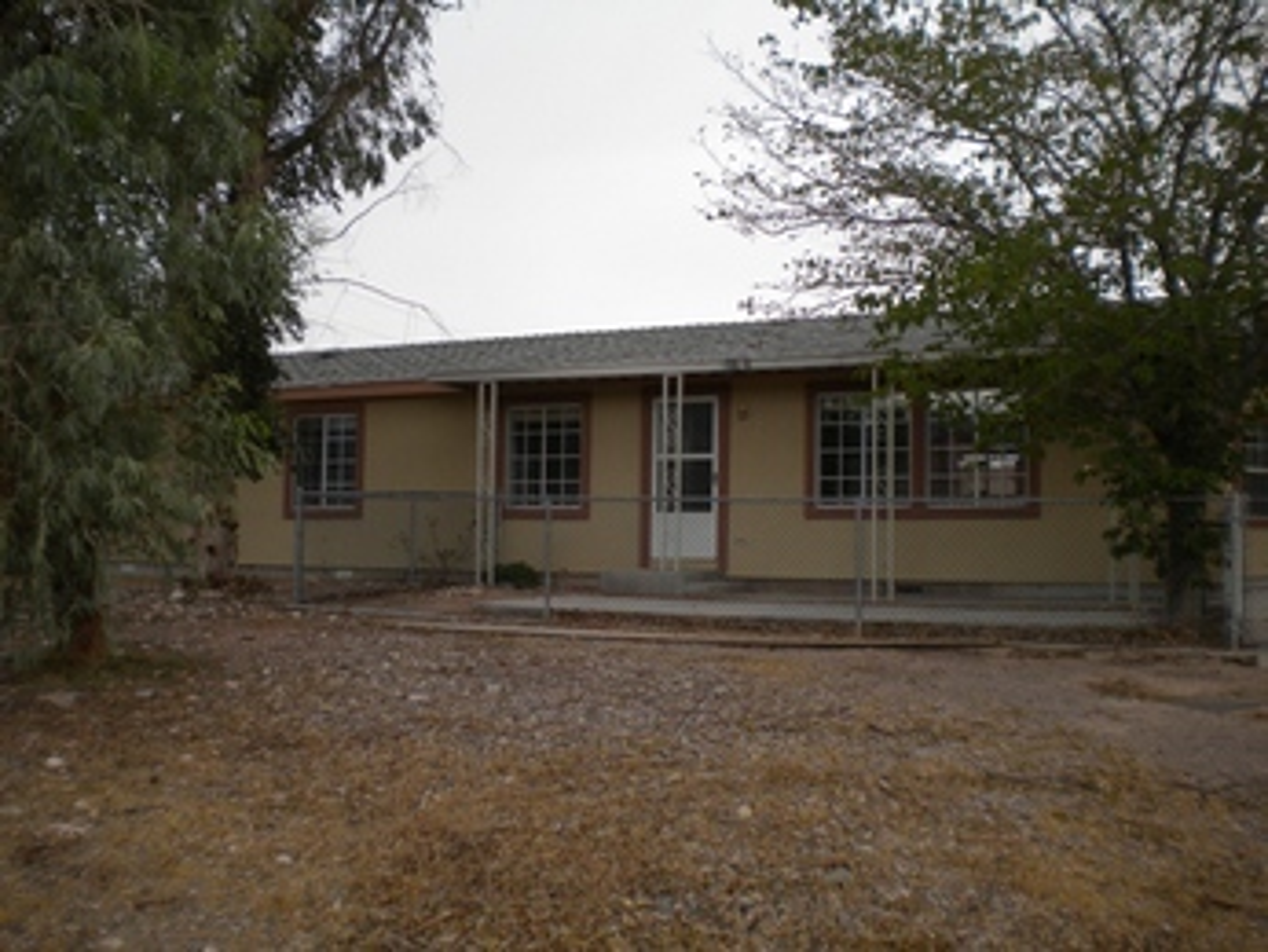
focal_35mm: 35
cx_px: 634
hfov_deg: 52.6
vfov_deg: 40.7
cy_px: 476
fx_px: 1283
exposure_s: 1/178
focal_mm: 6.3
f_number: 4.6
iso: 80
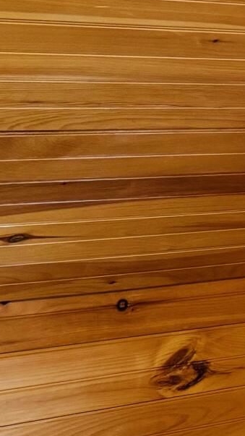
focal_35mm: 130
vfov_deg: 16.5
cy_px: 307
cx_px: 541
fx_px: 1502
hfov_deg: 8.7
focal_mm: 6.76
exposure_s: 1/60
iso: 500
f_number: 1.78
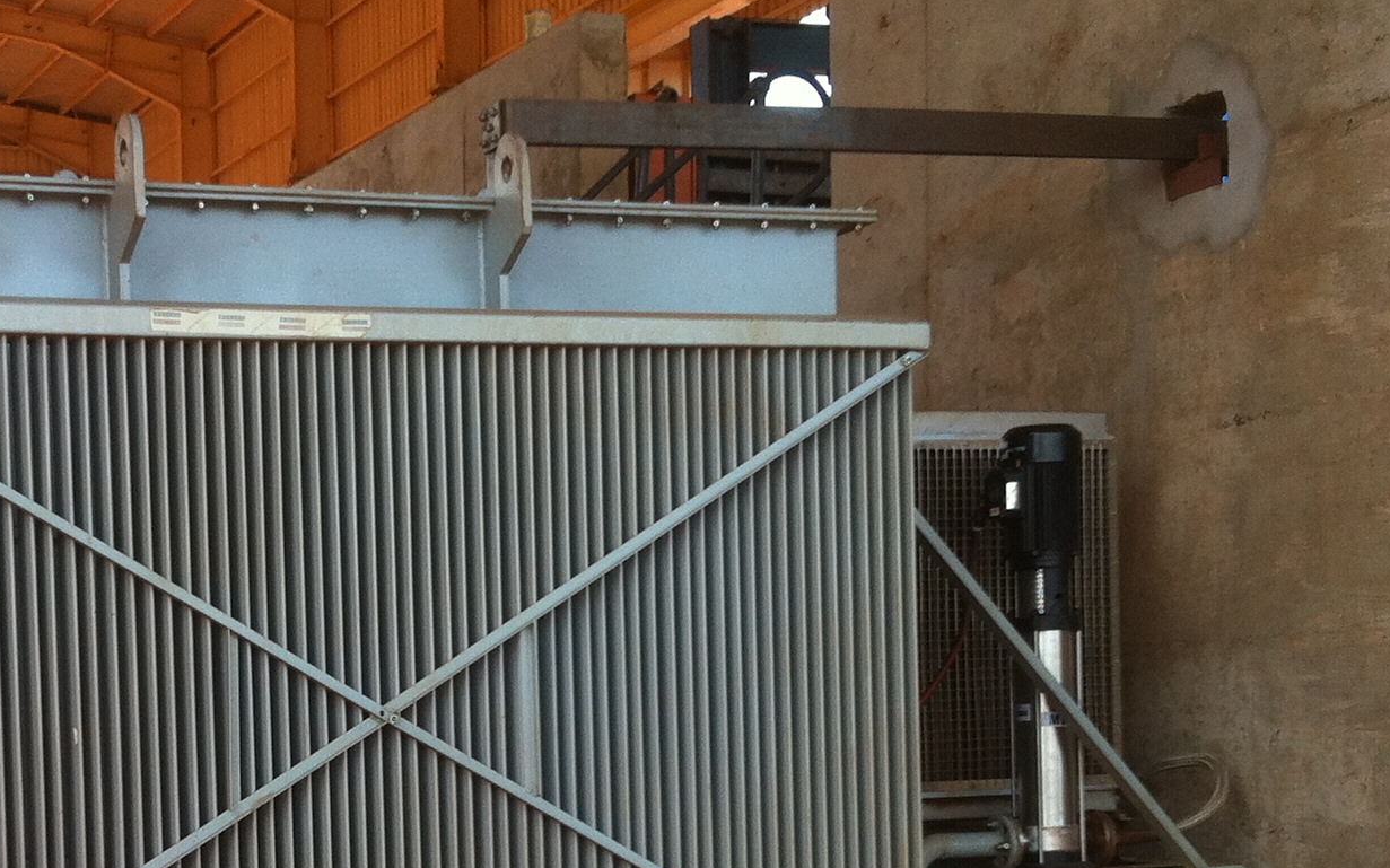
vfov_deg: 16.5
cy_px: 762
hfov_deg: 26.2
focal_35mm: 78
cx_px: 402
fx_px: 2954
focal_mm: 3.85
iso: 80
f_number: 2.8
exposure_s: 1/167
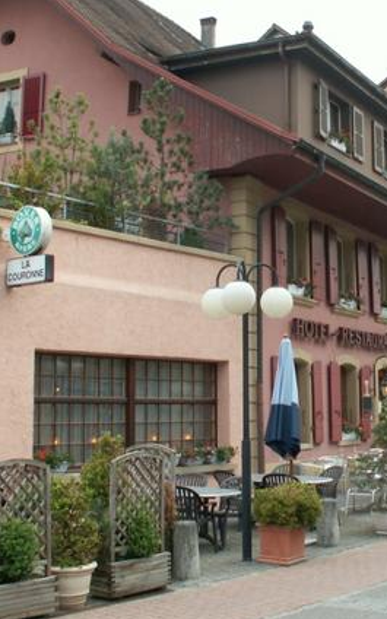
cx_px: 349
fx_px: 945
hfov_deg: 22.6
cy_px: 277
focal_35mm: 56
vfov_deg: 36.2
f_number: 4
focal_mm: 5.86
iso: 50
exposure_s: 1/80
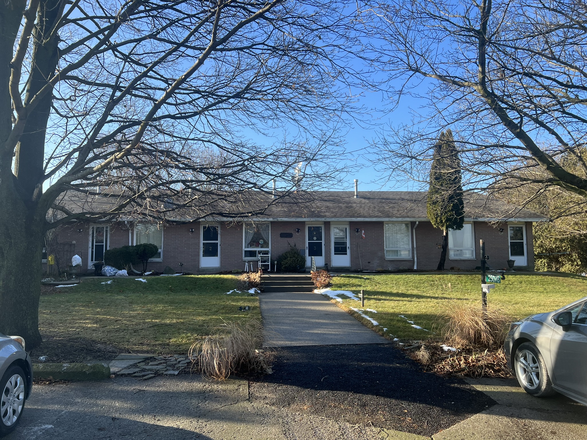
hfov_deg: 67.3
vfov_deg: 53.1
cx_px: 294
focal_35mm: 26
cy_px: 220
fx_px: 441
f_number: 1.5
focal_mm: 5.7
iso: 50
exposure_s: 1/1597
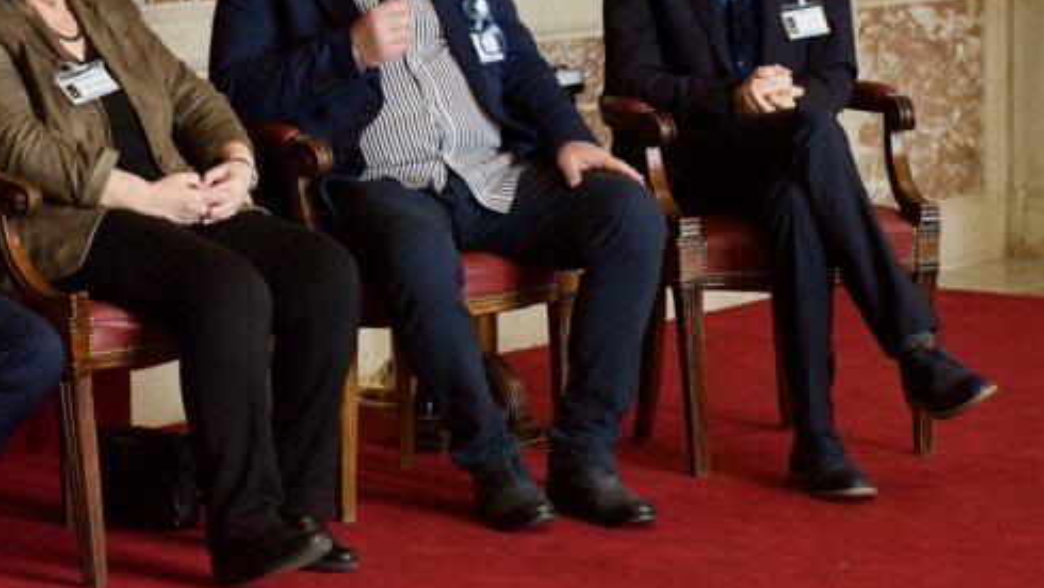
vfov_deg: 7.9
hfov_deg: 14.0
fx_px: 4237
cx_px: 332
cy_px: 37
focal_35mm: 153
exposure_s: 1/125
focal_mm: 70
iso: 3600
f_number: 4.5
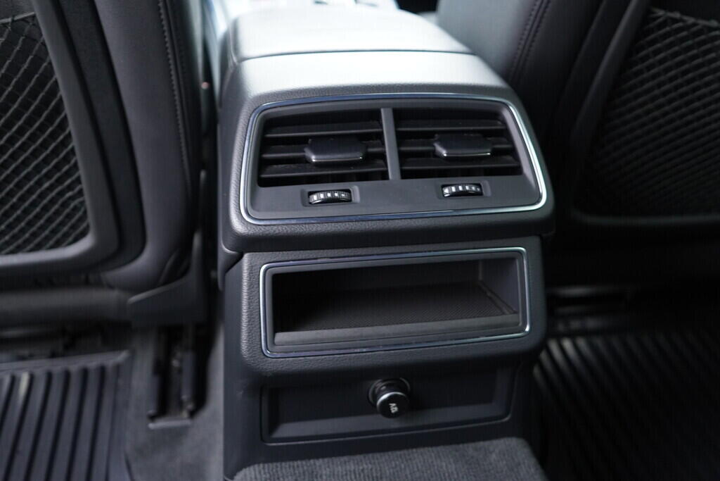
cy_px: 240
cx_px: 360
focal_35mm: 36
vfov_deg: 36.9
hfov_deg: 53.1
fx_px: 720
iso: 1250
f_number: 2.8
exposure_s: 1/40
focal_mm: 24
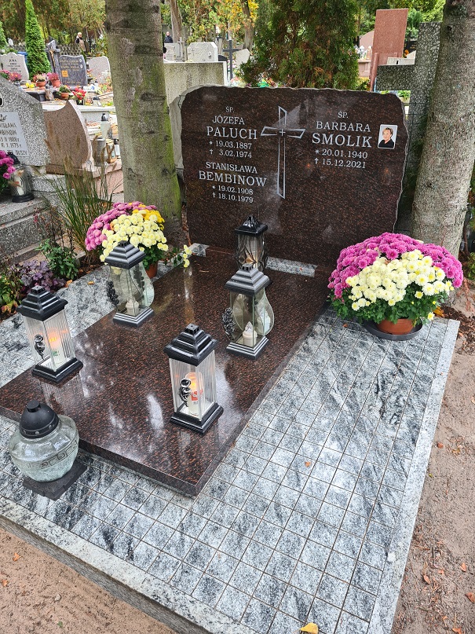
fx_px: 476
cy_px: 317
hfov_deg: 53.1
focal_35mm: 26
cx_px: 238
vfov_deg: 67.3
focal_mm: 5.4
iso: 64
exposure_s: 1/50
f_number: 1.8
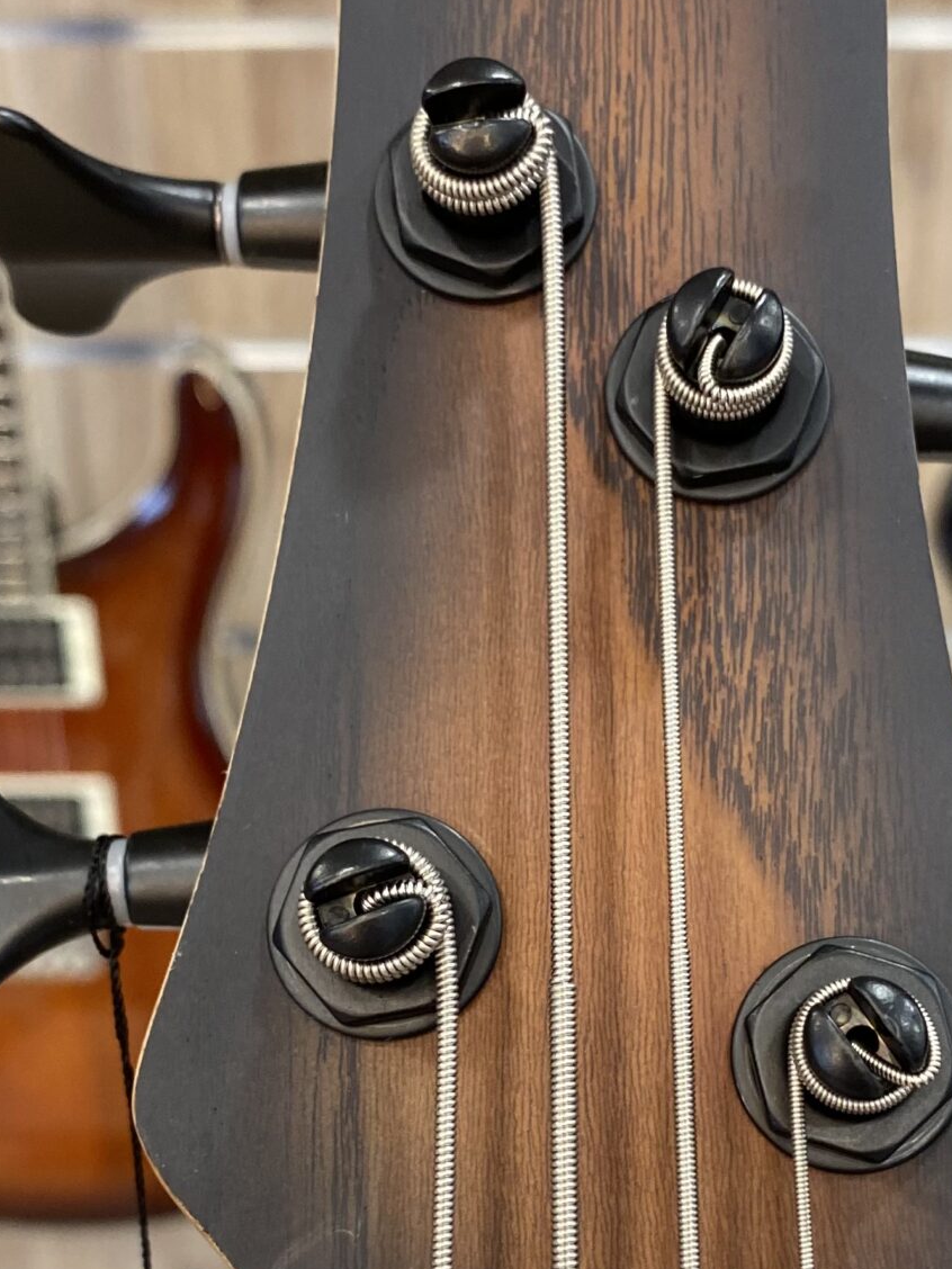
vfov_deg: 32.2
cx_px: 622
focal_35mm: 59
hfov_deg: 24.7
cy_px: 925
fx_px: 2163
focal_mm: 4.25
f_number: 1.8
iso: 125
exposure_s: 1/50
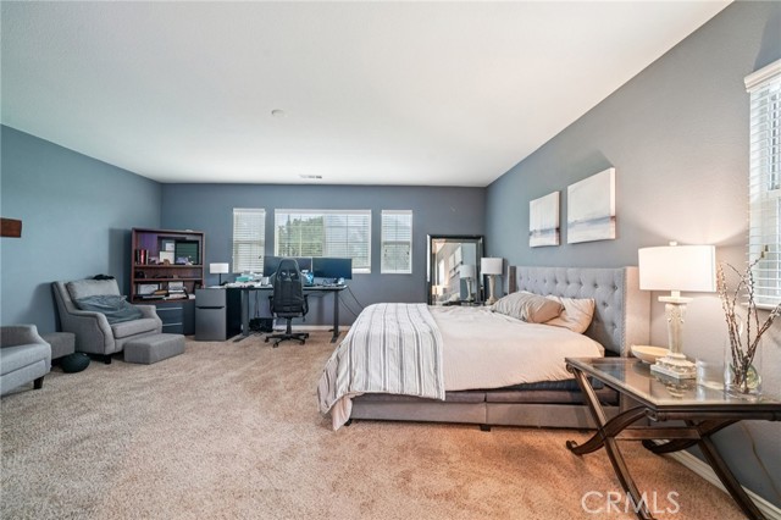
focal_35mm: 13
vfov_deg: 85.4
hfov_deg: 108.4
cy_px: 260
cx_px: 390
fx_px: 282
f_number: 8
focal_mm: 13
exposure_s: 1/8
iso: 400
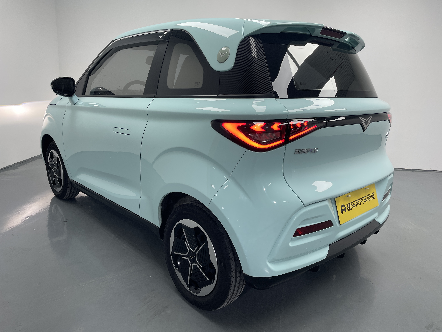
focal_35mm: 26
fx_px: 332
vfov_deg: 53.1
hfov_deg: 67.3
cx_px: 221
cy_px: 166
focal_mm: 4.2
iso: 32
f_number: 1.6
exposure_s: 1/103
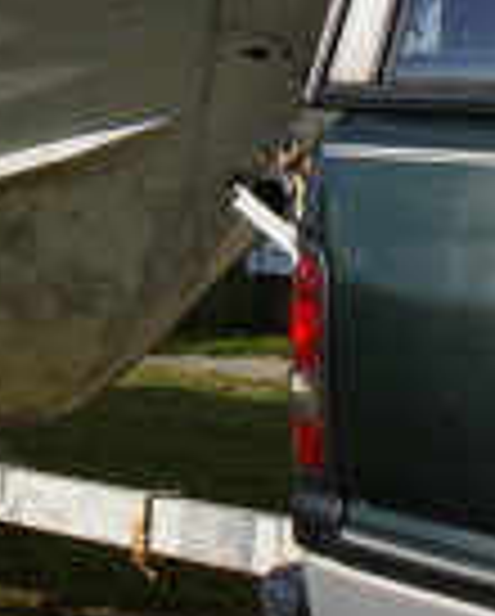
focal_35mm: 166
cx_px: -189
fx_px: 3025
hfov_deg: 9.2
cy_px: 76
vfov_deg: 11.6
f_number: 9
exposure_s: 1/320
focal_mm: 35
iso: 100
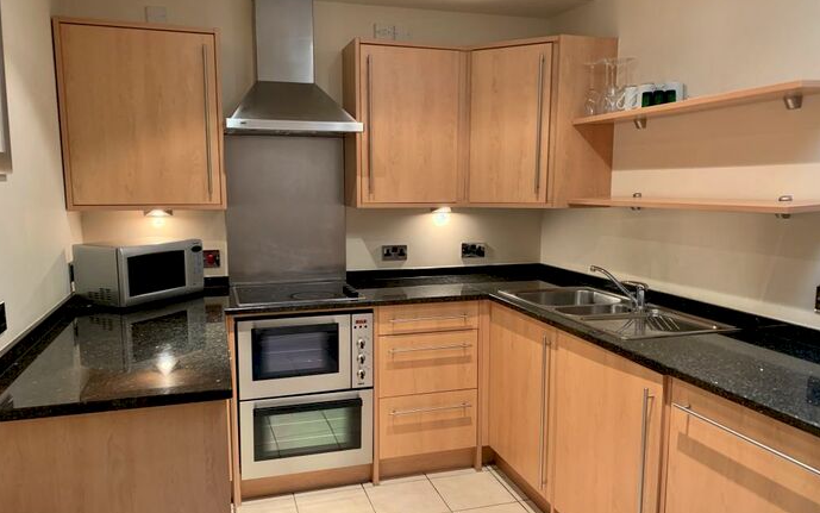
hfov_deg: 66.5
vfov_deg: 44.5
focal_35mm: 28
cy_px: 281
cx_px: 411
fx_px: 626
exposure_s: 1/50
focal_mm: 4.25
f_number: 1.8
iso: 250
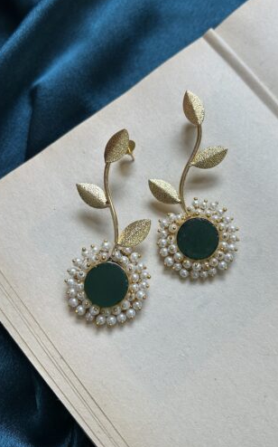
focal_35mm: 32
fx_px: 389
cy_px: 210
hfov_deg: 39.2
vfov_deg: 59.6
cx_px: 171
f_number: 1.5
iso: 40
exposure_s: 1/100
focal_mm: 5.7
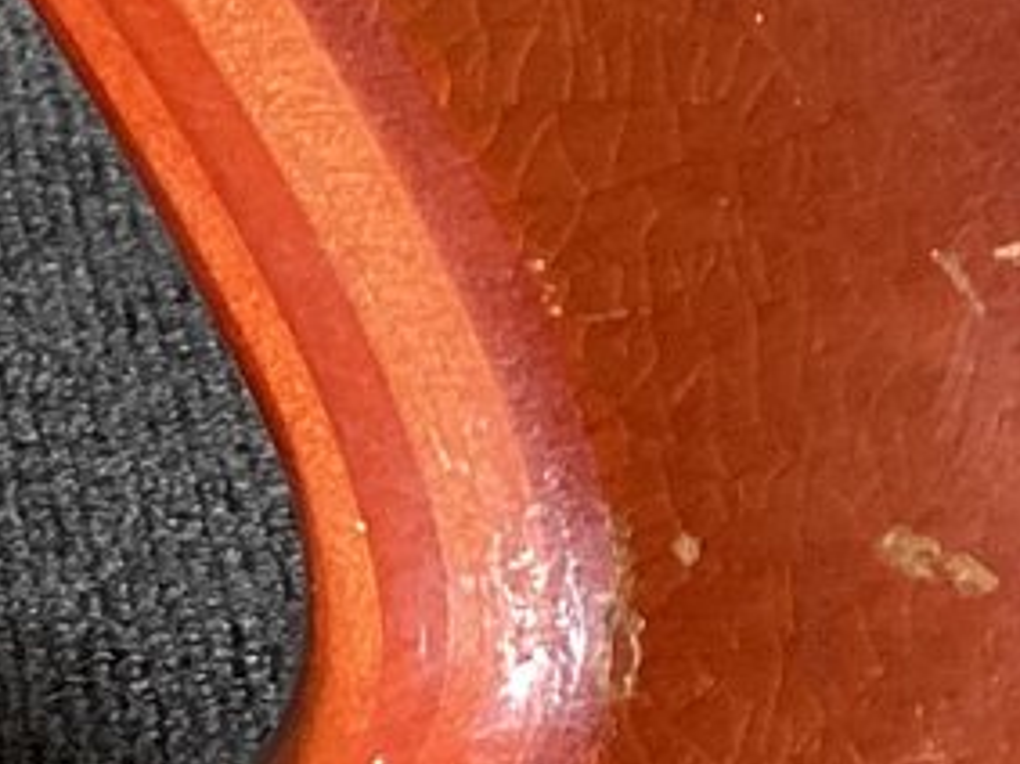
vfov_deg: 8.9
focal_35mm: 166
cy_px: -13
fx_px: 4889
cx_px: -1609
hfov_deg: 10.1
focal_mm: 3.3
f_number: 2.4
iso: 160
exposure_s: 1/50
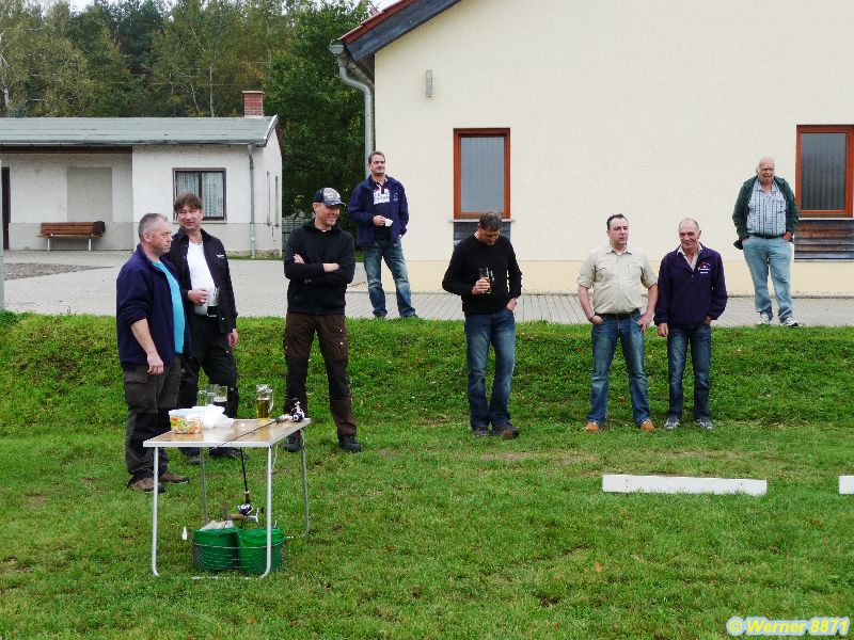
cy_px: 320
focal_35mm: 58
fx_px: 1431
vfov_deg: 25.2
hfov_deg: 33.2
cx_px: 427
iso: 100
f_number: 4.4
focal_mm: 9.8
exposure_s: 1/160
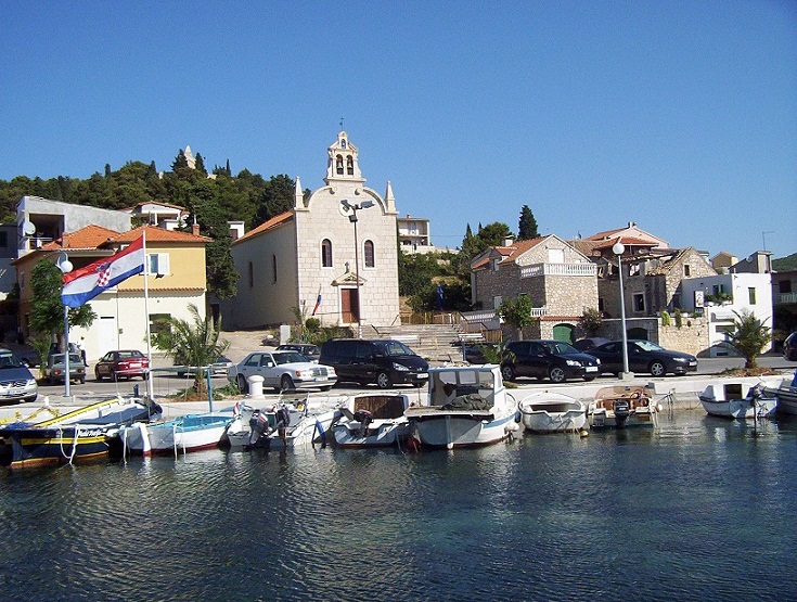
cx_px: 398
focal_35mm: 39
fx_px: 900
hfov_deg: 47.8
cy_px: 301
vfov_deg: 37.0
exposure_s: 1/2353
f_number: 3.84
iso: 100
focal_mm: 5.26
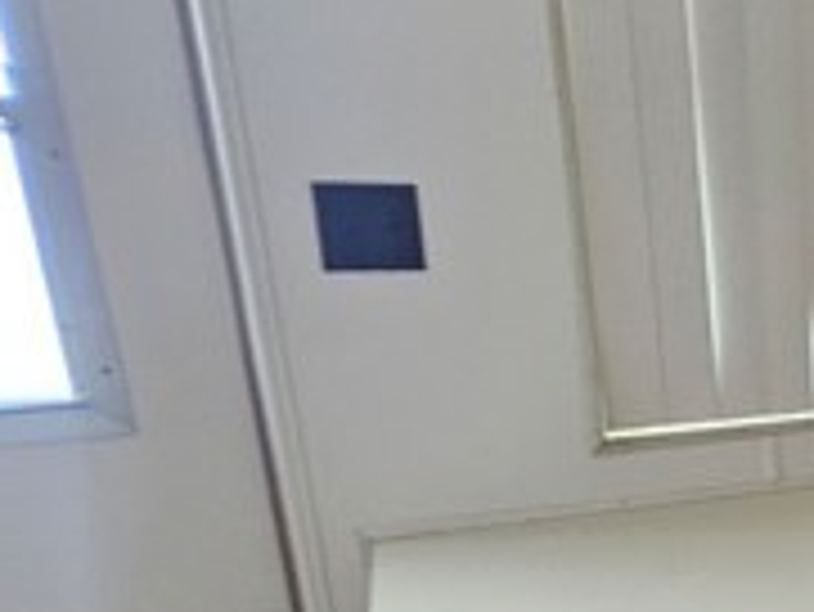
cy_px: 464
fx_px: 1082
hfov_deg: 30.6
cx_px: 1102
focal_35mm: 46
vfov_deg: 31.0
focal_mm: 1.74
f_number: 2.2
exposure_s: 1/30
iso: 320
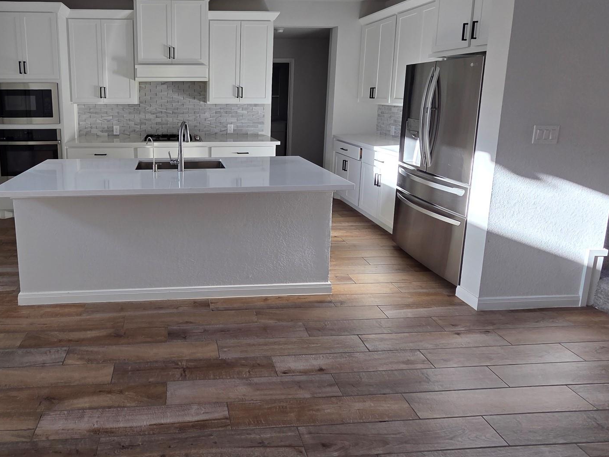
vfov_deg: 66.4
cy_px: 144
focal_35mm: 19
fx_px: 334
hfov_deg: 81.5
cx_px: 197
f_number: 2.2
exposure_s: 1/120
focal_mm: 2.2
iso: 50
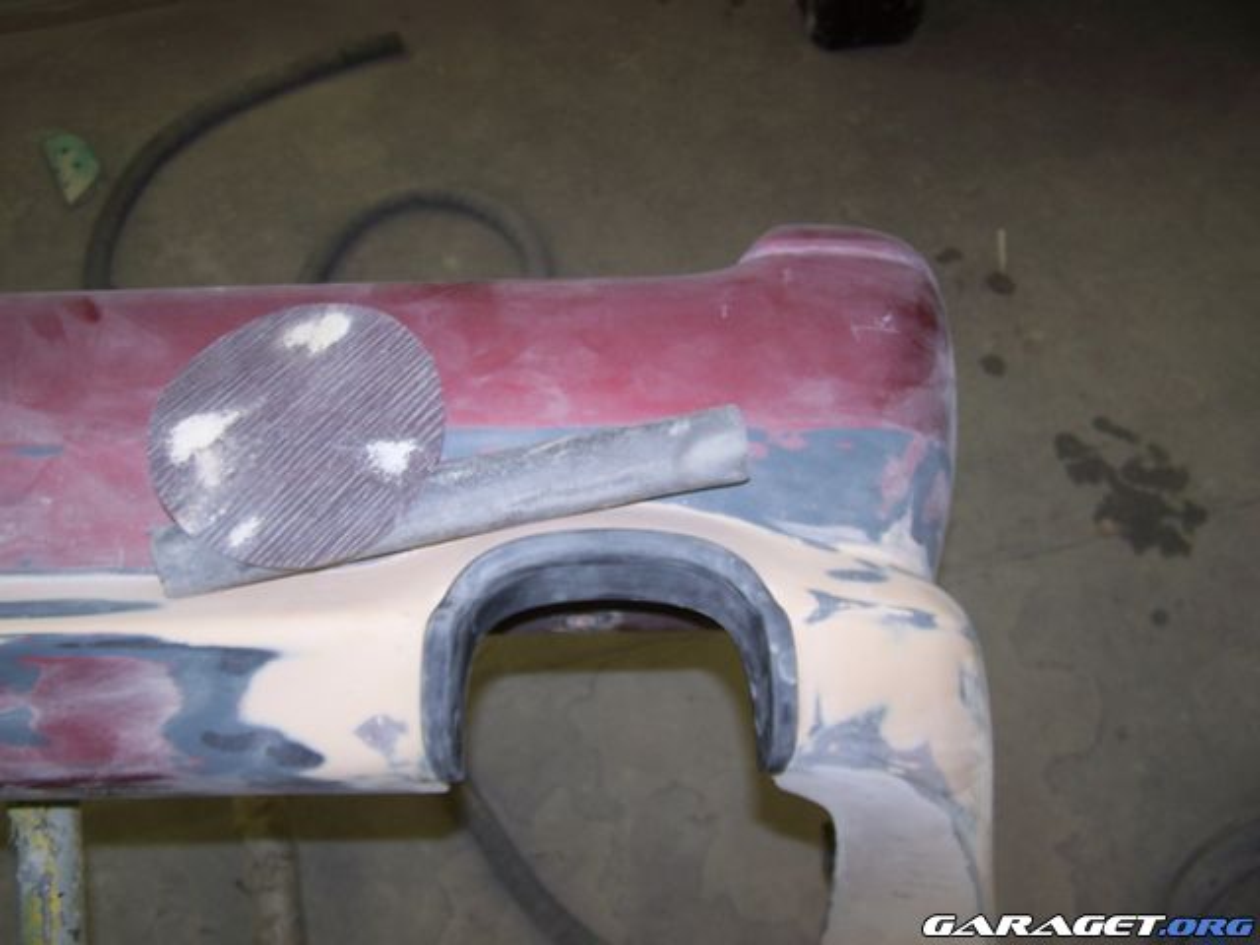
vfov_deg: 37.7
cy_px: 472
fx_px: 1383
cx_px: 630
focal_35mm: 38
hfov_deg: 49.0
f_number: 2.8
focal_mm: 6.3
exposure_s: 1/60
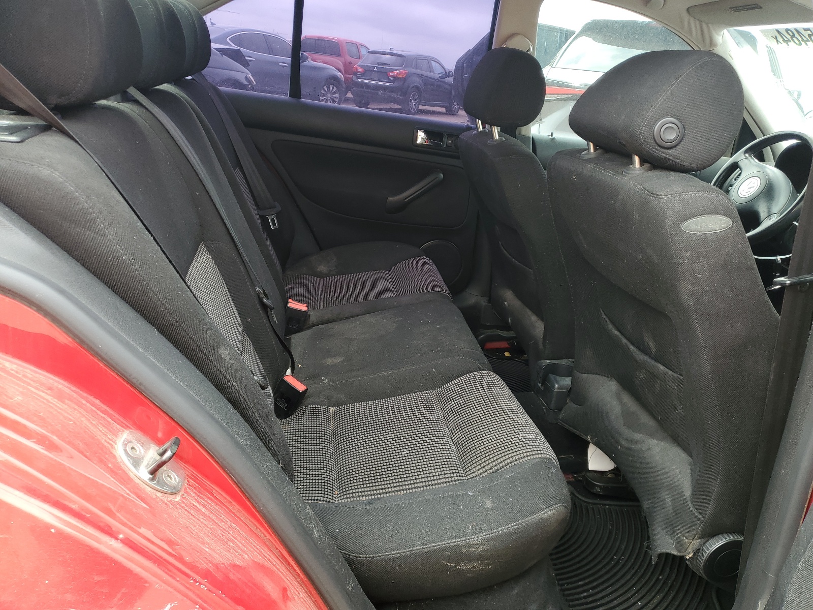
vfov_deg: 53.1
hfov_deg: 67.3
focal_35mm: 26
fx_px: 611
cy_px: 305
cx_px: 406
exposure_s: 1/233
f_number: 1.5
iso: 50
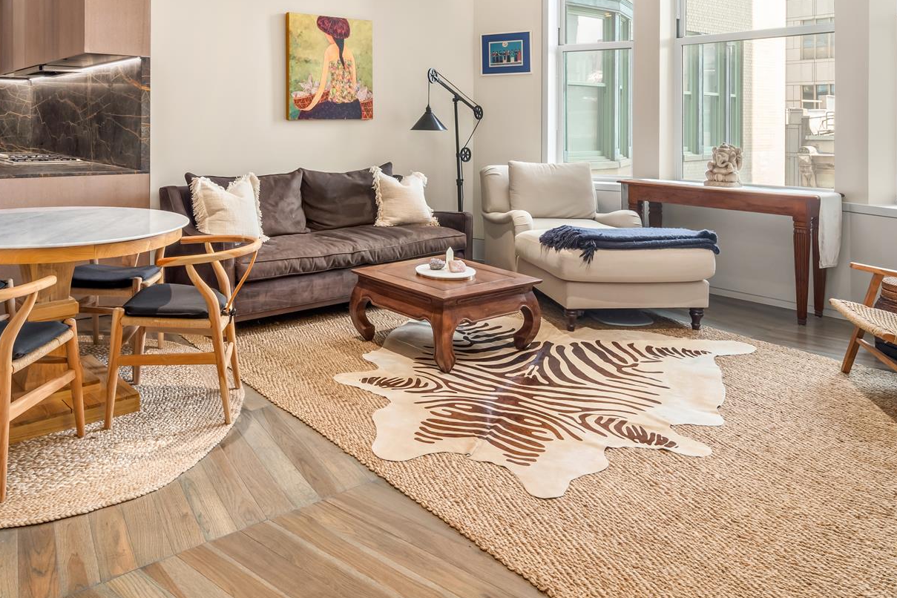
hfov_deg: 66.4
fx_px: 673
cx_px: 336
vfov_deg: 46.2
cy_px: 151
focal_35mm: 27
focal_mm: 17
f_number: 16
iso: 400
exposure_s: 1/6
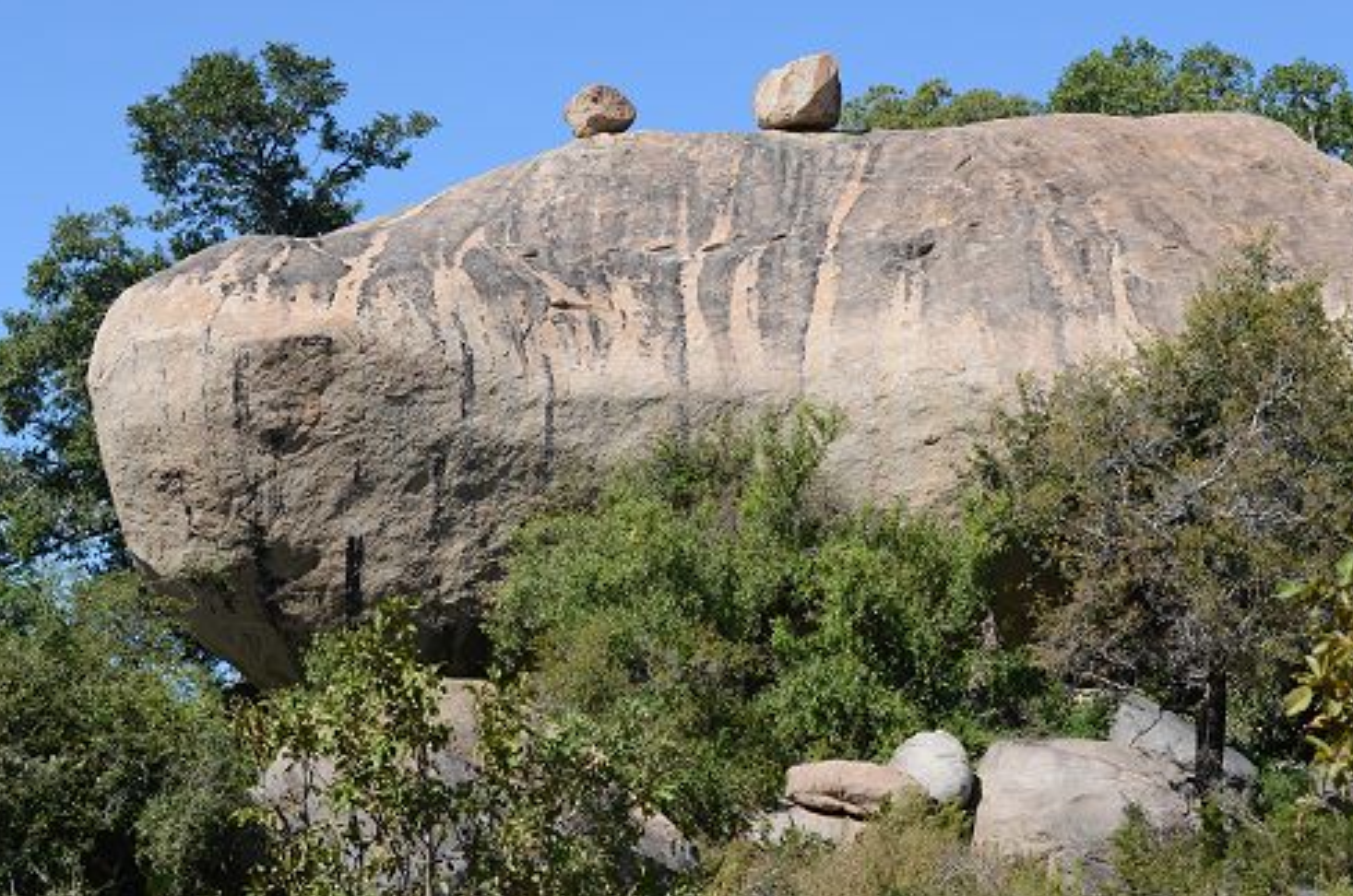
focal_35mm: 118
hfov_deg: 17.4
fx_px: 4426
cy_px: 431
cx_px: 739
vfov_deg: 11.6
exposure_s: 1/500
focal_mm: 70
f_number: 10
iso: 250
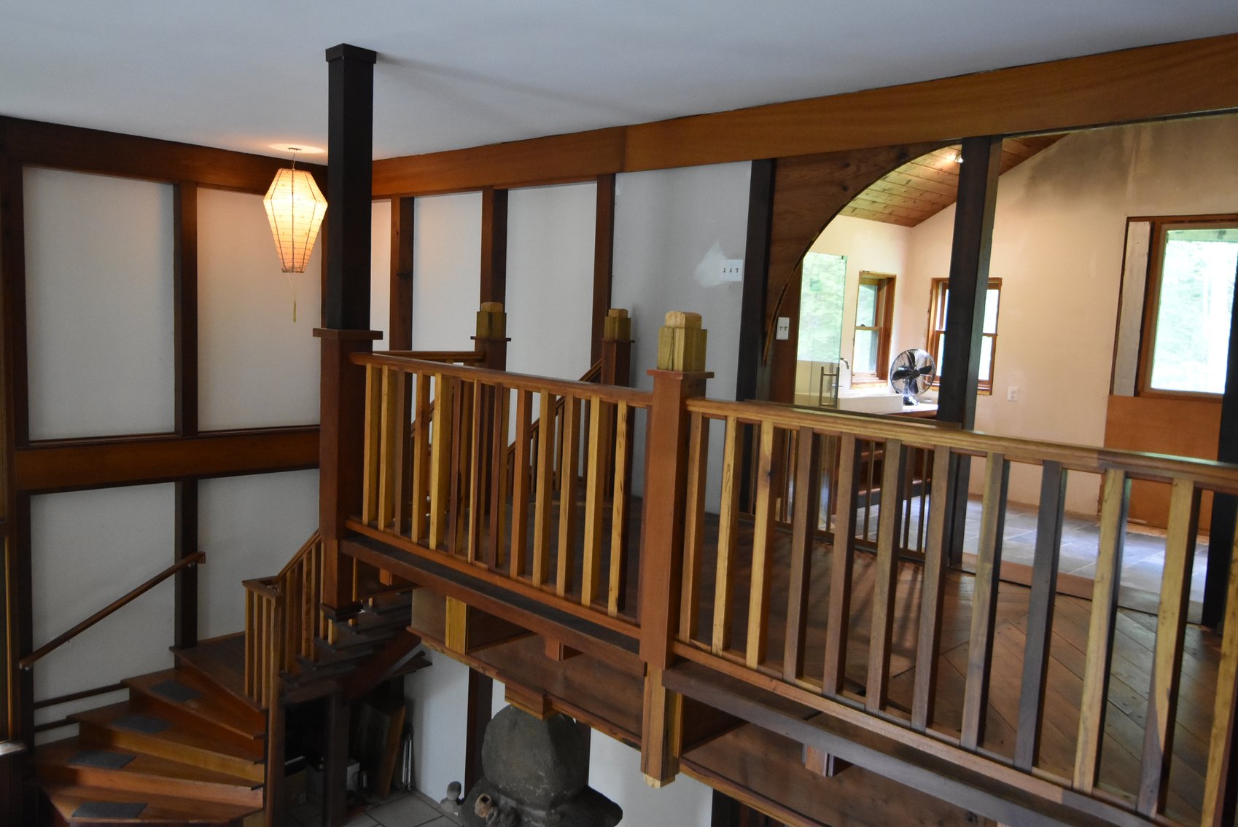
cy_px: 414
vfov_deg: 48.0
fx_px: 929
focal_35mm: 27
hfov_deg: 67.3
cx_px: 619
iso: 3200
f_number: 4.5
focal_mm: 18
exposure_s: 1/60
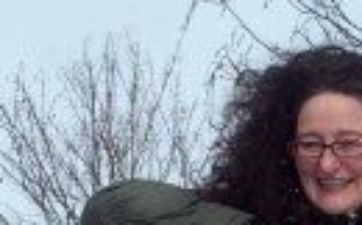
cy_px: 496
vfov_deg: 6.3
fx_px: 1971
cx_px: 356
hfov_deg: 10.4
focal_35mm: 200
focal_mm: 12.7
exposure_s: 1/500
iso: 100
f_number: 9
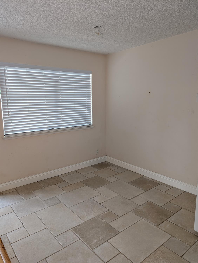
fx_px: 183
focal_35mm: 24
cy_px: 132
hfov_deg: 56.9
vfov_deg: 71.5
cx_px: 99
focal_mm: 6.9
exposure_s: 1/23.8
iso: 21
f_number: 1.68
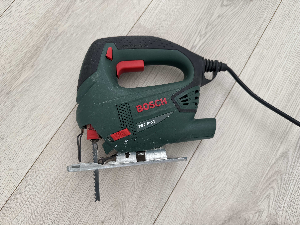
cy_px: 112
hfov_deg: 71.6
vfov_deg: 56.8
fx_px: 208
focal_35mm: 24
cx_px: 150
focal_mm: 6.76
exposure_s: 1/121
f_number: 1.78
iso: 80
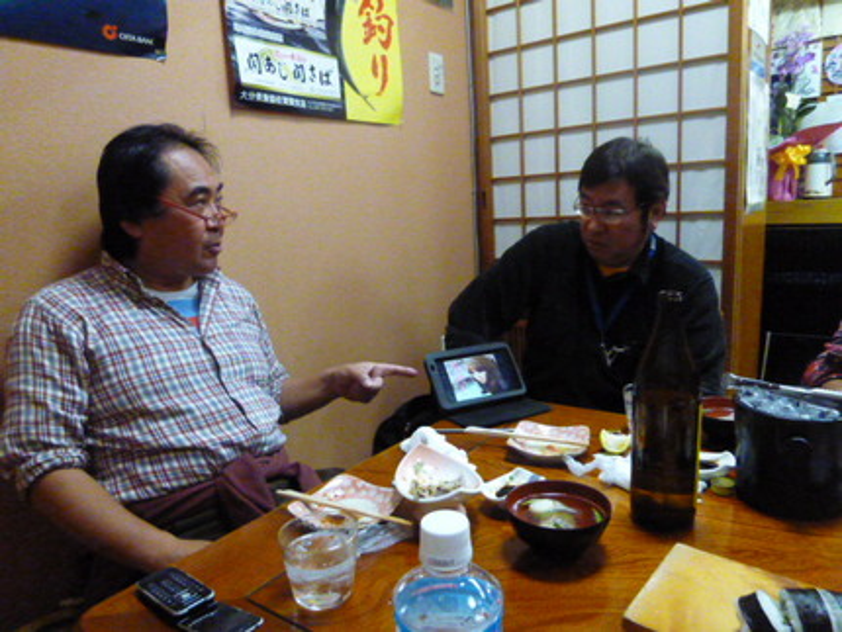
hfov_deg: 71.6
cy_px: 316
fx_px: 584
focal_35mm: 24
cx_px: 421
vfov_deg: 56.9
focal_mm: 4.3
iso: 1600
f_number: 2.5
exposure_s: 1/40
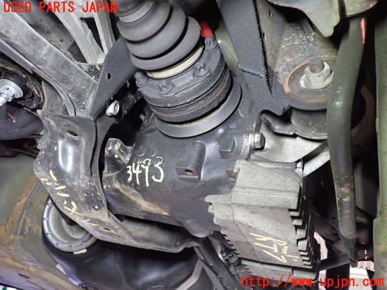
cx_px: 194
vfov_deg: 46.8
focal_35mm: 30
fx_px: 335
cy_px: 145
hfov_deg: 60.0
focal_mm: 5.4
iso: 640
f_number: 2.3
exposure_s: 1/30
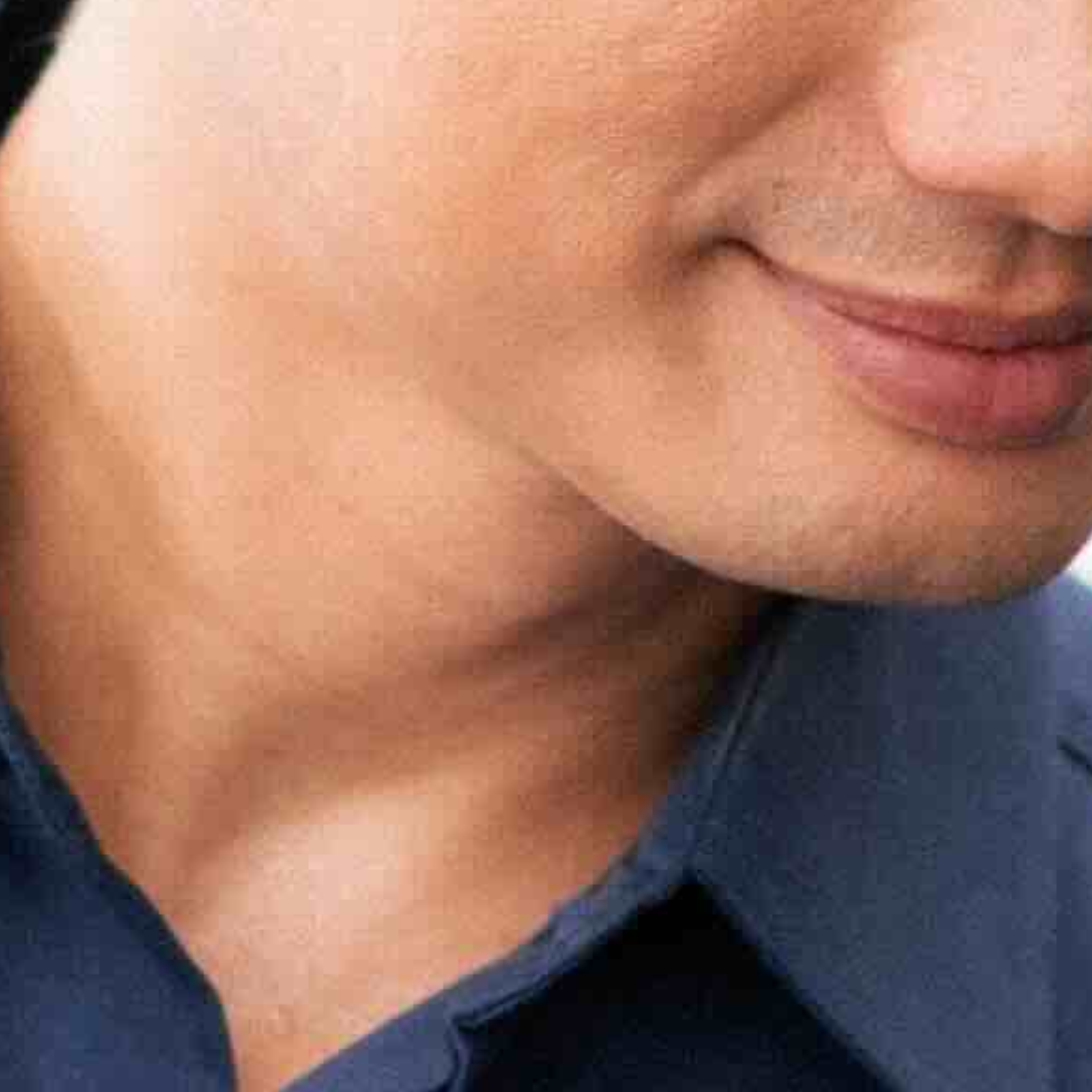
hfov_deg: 2.3
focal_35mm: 742
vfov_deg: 2.4
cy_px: 1214
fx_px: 26482
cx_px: 2537
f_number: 1.8
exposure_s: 1/125
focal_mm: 85
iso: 320
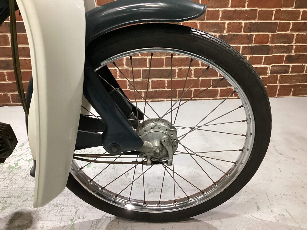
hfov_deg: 58.4
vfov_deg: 45.4
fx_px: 275
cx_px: 154
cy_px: 115
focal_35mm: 31
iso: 250
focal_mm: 3.3
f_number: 2.4
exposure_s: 1/60
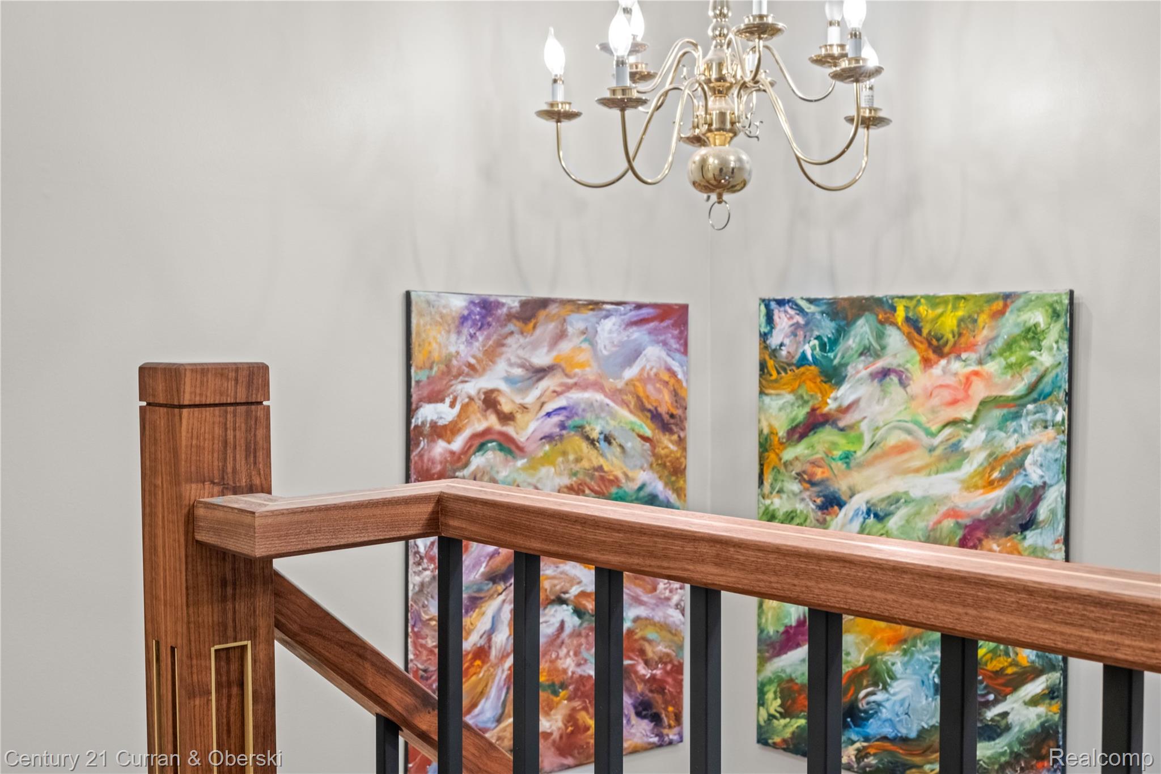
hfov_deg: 47.4
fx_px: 1322
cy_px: 387
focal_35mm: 41
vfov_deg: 32.6
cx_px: 580
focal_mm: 27
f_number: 8
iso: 640
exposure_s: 1/2
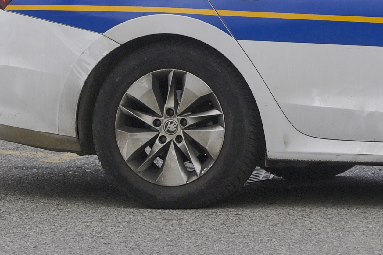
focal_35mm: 421
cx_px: 390
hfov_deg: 4.9
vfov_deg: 3.2
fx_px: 4480
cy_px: -296
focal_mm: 95
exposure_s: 1/1250
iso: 250
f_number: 2.8
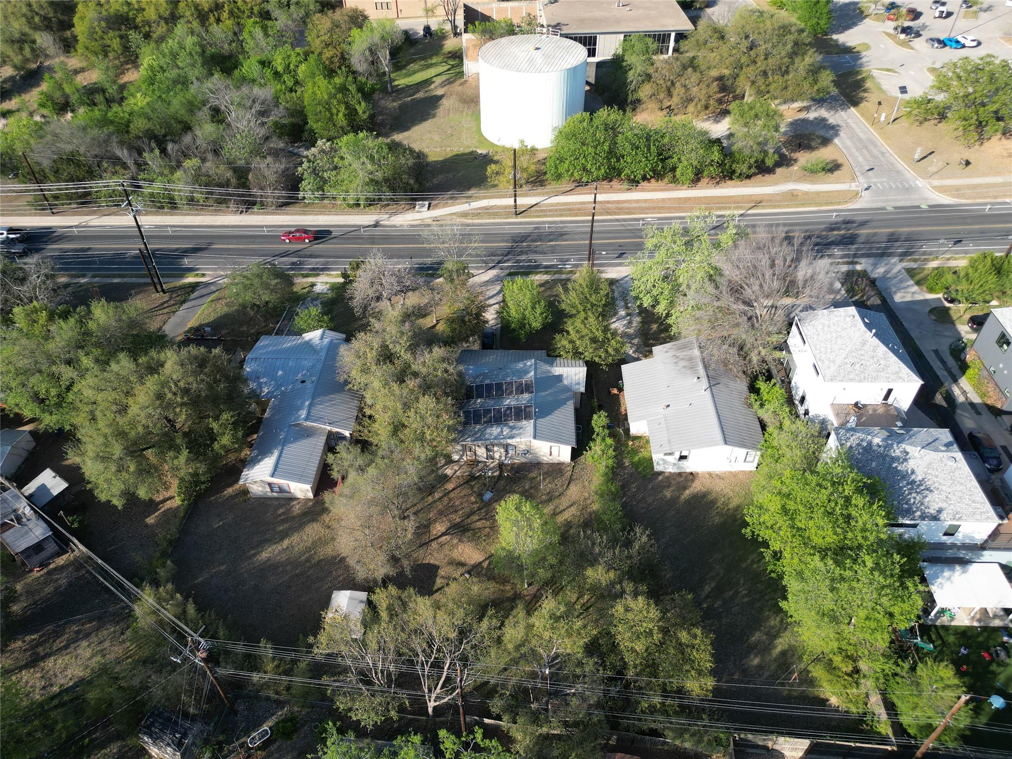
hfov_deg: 71.6
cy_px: 380
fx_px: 702
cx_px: 506
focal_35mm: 24
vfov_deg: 56.8
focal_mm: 6.72
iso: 100
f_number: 1.7
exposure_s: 1/1000
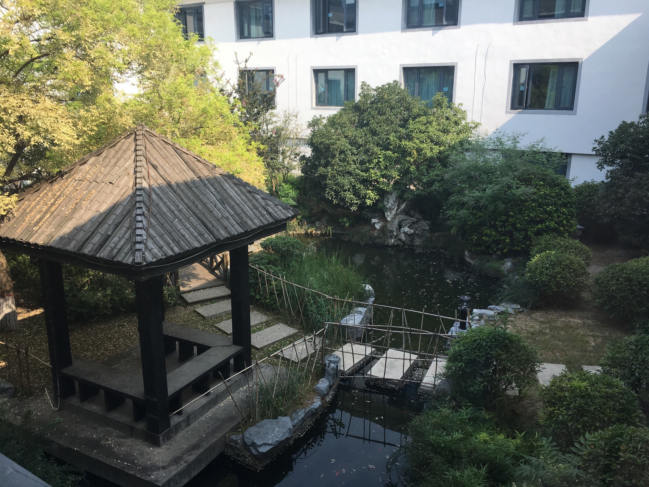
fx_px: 544
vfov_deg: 48.2
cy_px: 244
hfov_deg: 61.7
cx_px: 324
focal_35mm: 29
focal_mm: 4.15
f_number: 2.2
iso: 25
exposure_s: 1/370
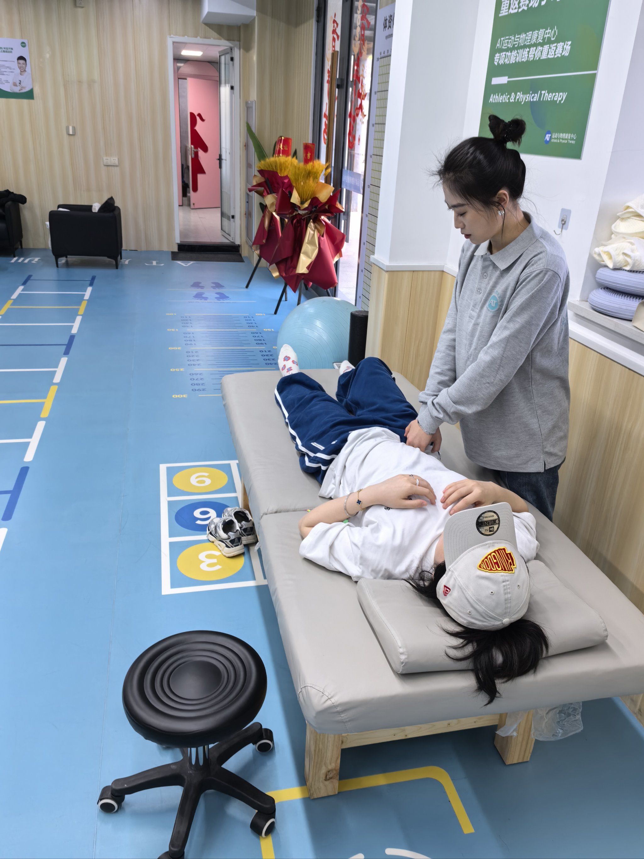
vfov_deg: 65.3
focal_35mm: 27
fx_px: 670
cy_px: 430
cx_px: 322
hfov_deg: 51.4
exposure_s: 1/50
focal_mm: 5.75
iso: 160
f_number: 2
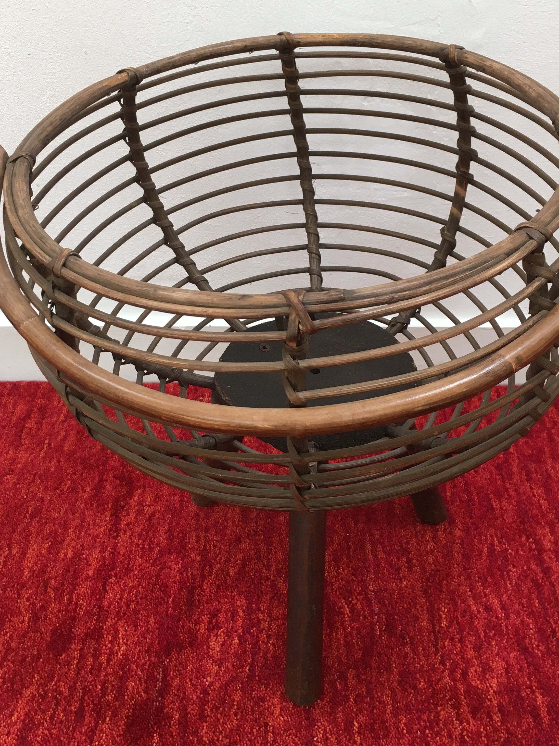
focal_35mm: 40
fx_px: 861
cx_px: 273
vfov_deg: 46.6
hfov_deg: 36.0
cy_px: 314
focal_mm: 4.15
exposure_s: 1/33
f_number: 2.2
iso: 32
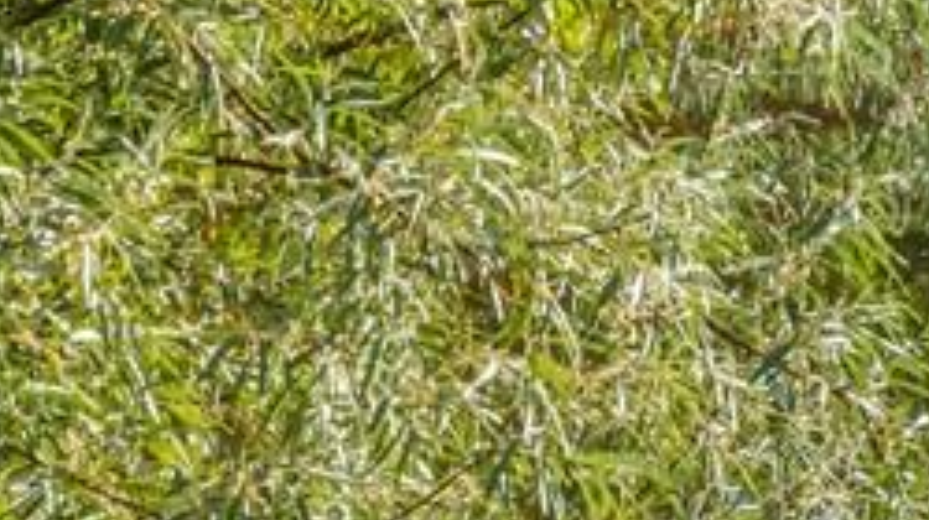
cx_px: 2876
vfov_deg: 3.4
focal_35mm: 356
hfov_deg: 5.6
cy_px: -635
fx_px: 8760
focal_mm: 64
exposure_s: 1/100
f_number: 16
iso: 100
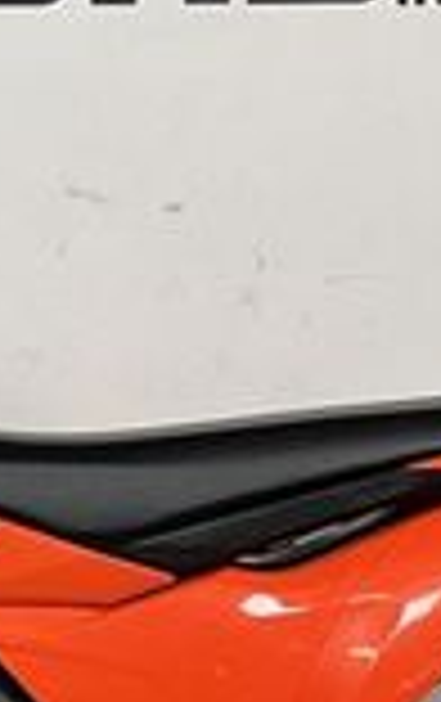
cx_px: -72
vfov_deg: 18.1
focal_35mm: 113
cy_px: 634
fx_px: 2165
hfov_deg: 11.4
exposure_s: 1/50
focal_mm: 5.1
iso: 80
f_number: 1.6
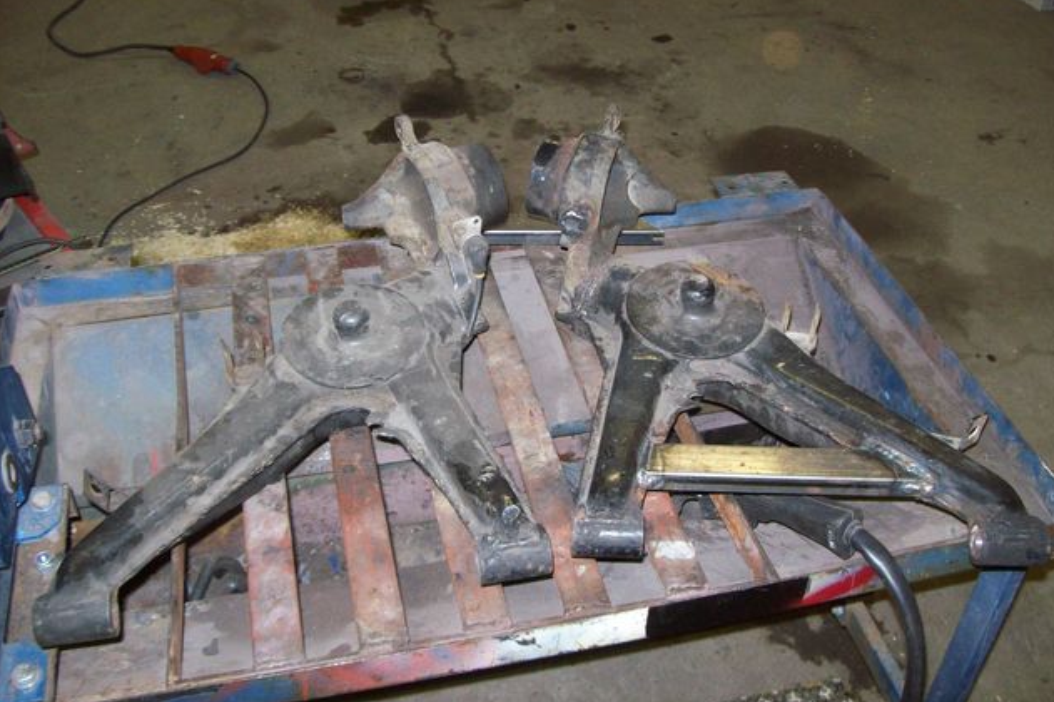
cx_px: 531
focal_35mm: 38
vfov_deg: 35.0
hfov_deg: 50.7
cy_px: 333
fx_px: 1112
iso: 200
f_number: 2.7
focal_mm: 6
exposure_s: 1/64
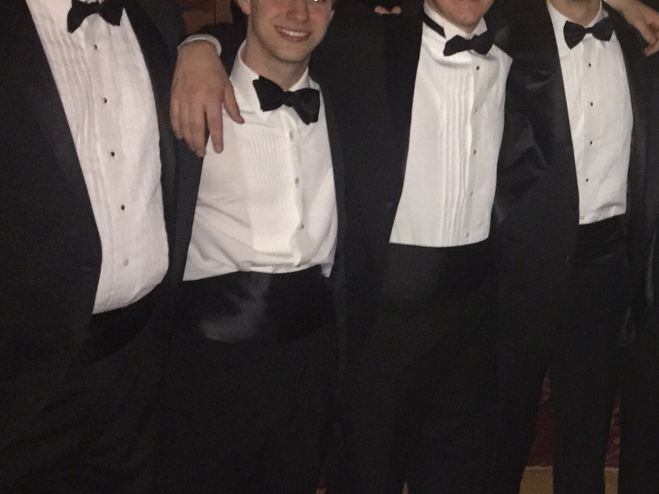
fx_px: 1142
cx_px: 674
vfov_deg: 24.4
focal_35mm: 60
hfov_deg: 29.8
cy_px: 220
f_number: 2.2
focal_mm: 4.15
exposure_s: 1/16
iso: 400
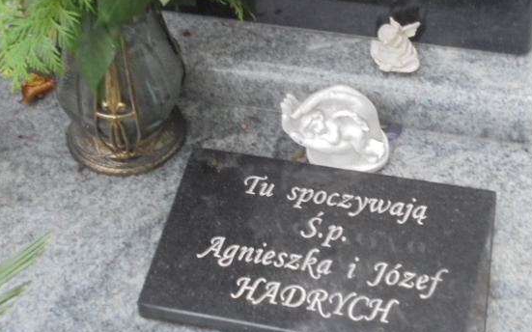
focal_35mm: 69
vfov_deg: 18.9
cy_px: 166
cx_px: 229
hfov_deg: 29.8
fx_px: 1000
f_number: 5.2
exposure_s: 1/15
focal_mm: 10.1
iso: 400
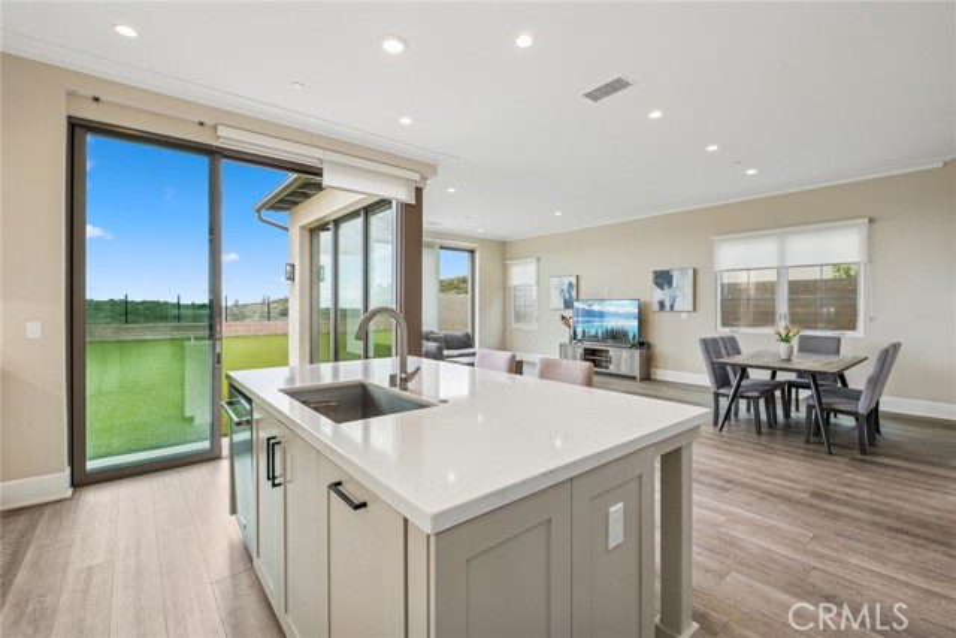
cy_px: 319
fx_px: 398
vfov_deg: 77.4
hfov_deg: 100.4
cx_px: 478
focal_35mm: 15
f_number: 8
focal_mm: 10
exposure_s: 1/60
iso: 200
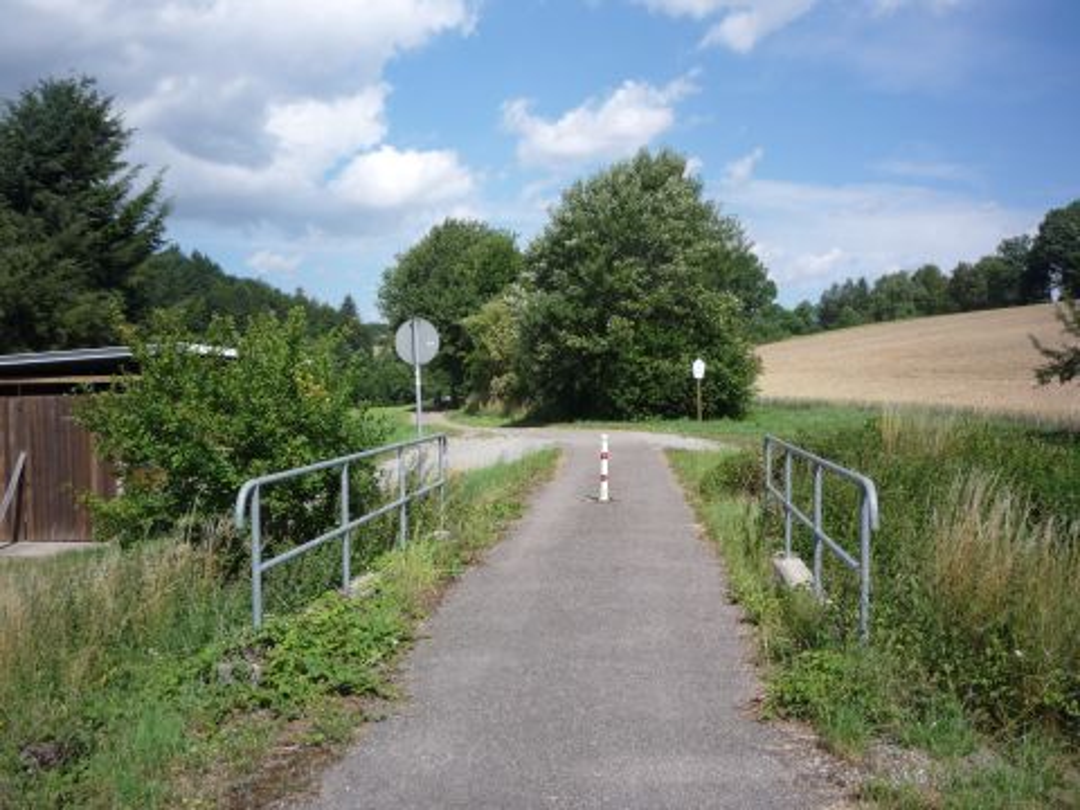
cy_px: 405
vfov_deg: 44.2
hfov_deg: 56.8
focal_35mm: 32
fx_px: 998
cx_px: 540
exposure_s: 1/400
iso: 100
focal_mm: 5.2
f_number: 5
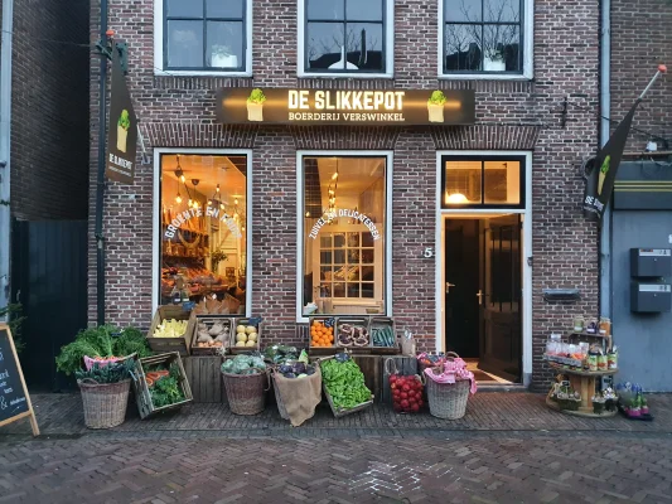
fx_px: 505
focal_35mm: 26
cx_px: 336
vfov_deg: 53.1
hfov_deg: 67.3
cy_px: 252
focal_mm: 4.32
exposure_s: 1/50
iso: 500
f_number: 1.5
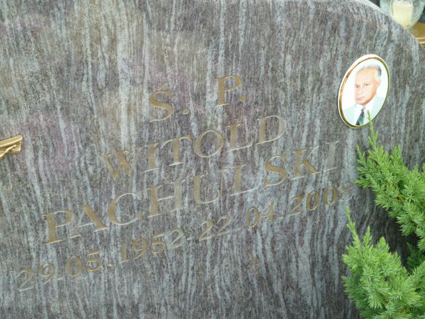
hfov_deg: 23.6
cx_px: 212
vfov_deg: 17.8
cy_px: 160
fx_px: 1019
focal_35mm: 83
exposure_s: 1/60
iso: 80
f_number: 4.2
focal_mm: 13.7
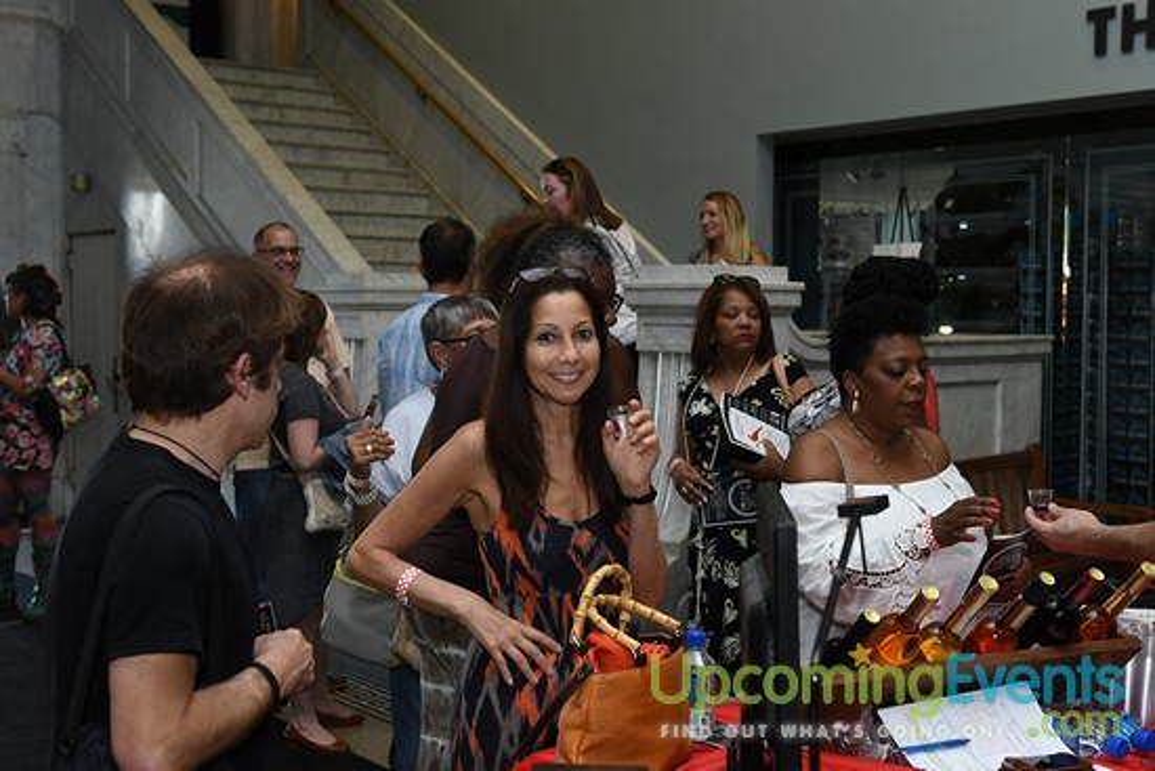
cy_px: 386
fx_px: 1396
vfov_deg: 30.9
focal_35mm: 44
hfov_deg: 45.0
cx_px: 578
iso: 640
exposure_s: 1/125
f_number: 3.5
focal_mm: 29
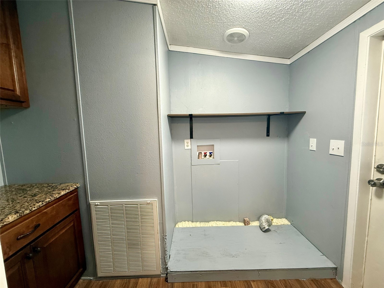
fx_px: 155
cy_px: 144
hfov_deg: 102.1
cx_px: 192
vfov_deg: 85.7
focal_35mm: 14
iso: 200
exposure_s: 1/60
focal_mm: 2.22
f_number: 2.2
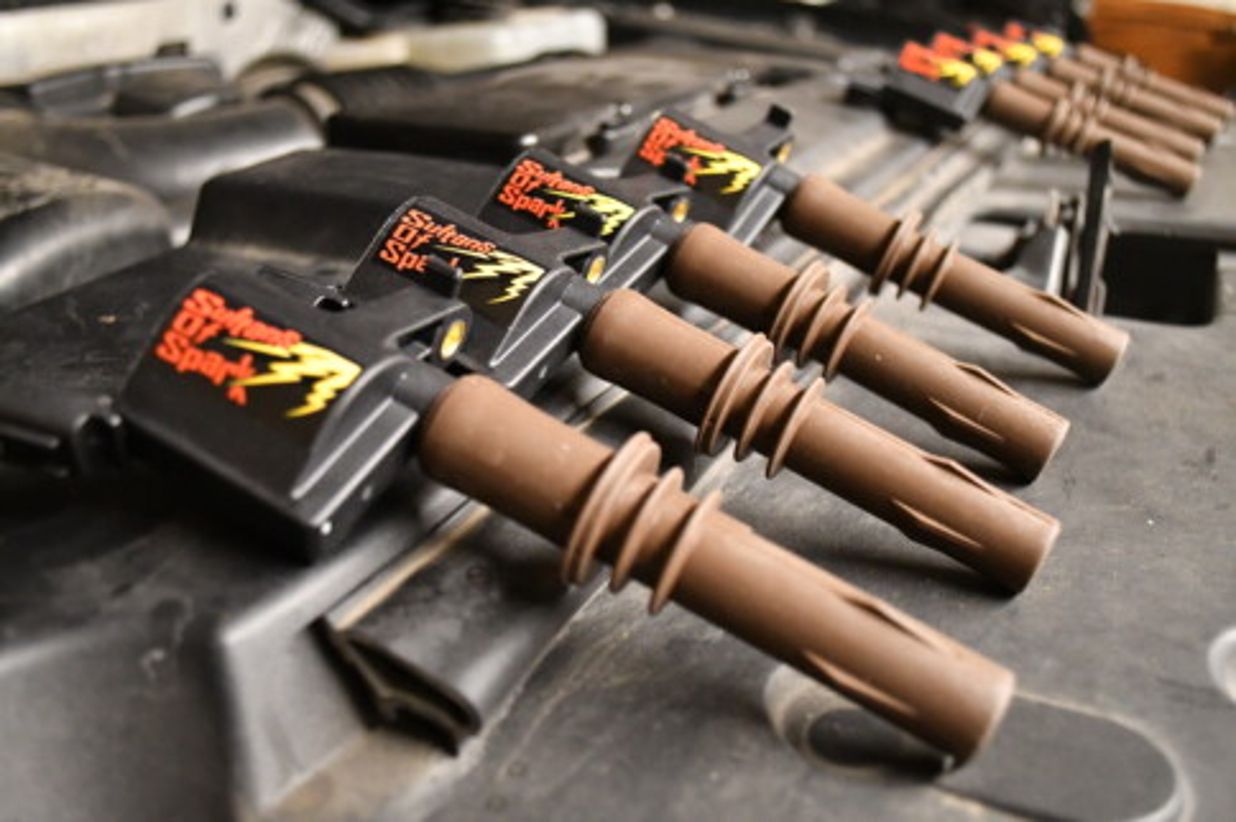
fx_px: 1235
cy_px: 411
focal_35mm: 36
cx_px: 618
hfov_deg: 53.2
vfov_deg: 36.8
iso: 5600
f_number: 4
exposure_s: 1/60
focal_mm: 24
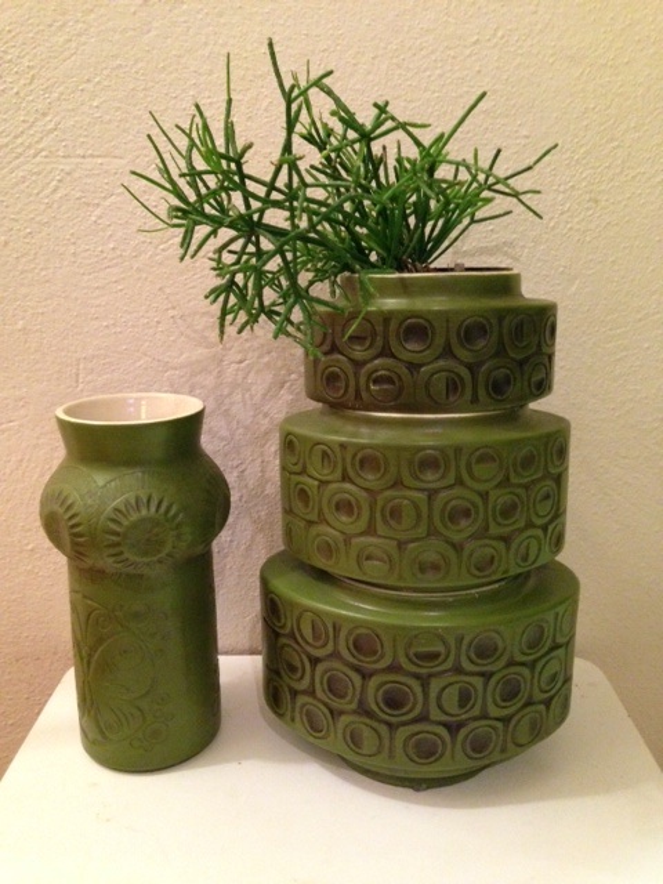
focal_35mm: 33
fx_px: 843
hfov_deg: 42.9
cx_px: 332
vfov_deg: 55.4
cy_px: 442
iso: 640
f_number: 2.4
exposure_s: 1/15
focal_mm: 4.13
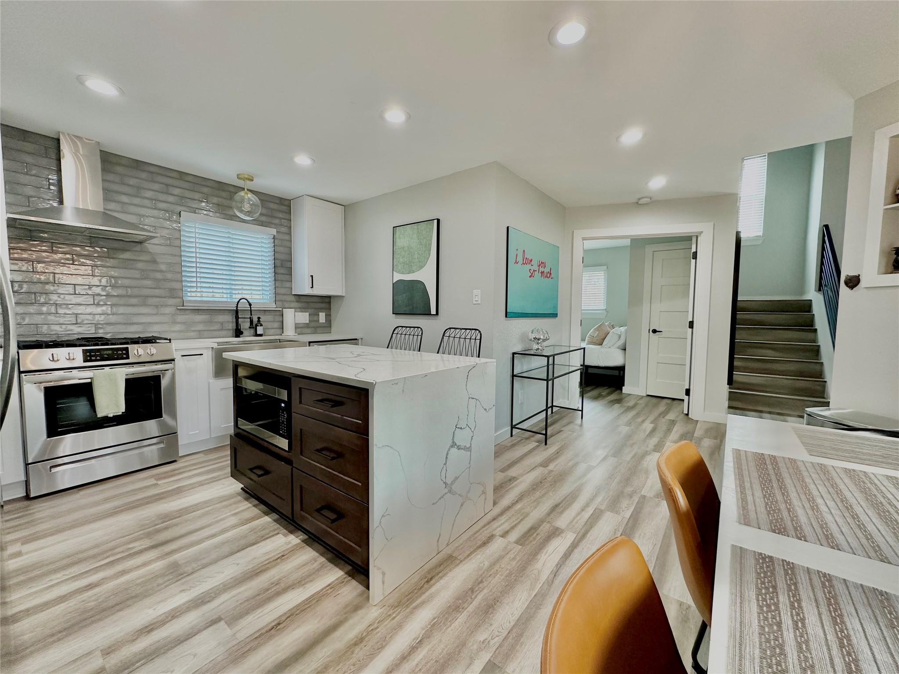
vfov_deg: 85.7
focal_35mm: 14
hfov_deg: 102.1
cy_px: 337
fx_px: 364
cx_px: 450
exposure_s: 1/120
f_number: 2.2
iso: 200
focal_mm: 2.22
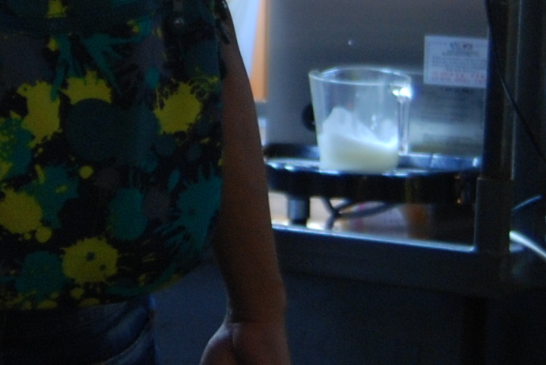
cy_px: -35
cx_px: -179
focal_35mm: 244
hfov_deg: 8.3
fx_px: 3701
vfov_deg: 5.6
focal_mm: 29
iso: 250
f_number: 2.8
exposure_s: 1/100
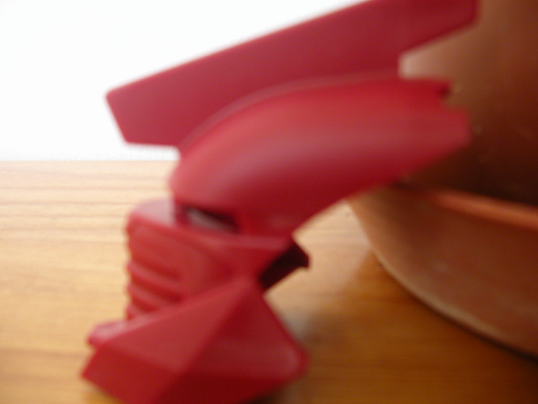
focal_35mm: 37
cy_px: 202
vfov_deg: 38.7
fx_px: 575
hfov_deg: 50.1
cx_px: 269
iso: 100
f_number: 2.7
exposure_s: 1/17.4
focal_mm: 5.6
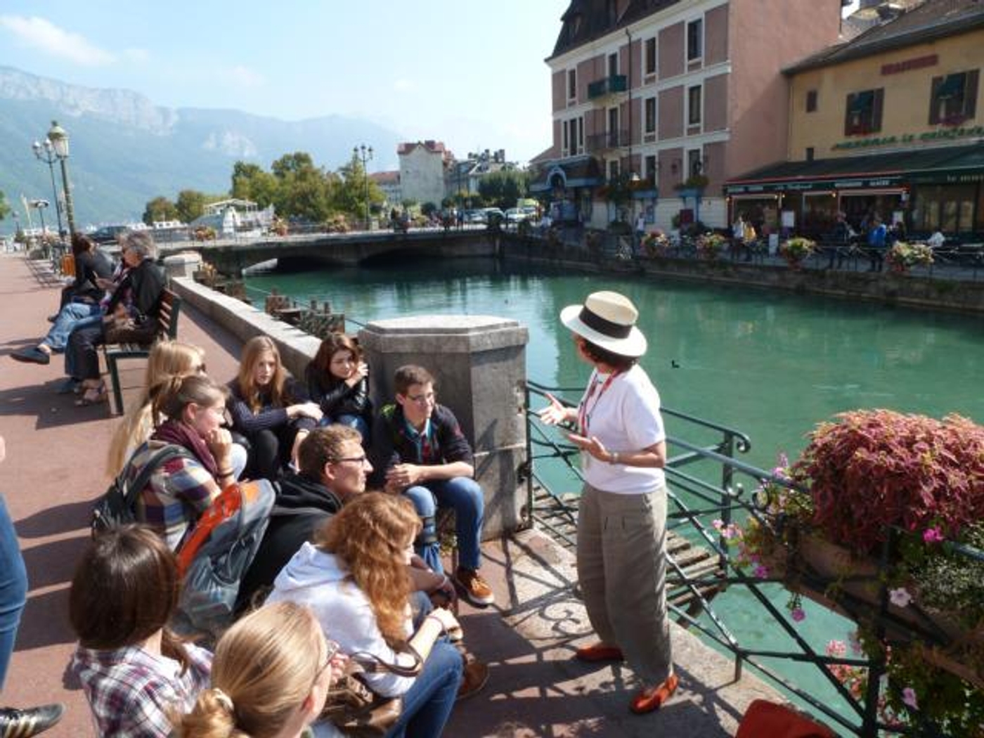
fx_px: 682
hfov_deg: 71.6
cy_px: 369
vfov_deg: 56.8
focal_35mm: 24
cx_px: 492
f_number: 4
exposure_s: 1/320
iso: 100
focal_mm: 4.3
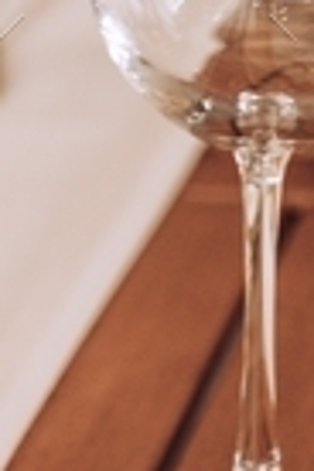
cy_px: -135
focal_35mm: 409
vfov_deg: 5.0
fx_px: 5351
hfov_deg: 3.3
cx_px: 642
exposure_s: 1/100
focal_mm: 64
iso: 250
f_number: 2.8
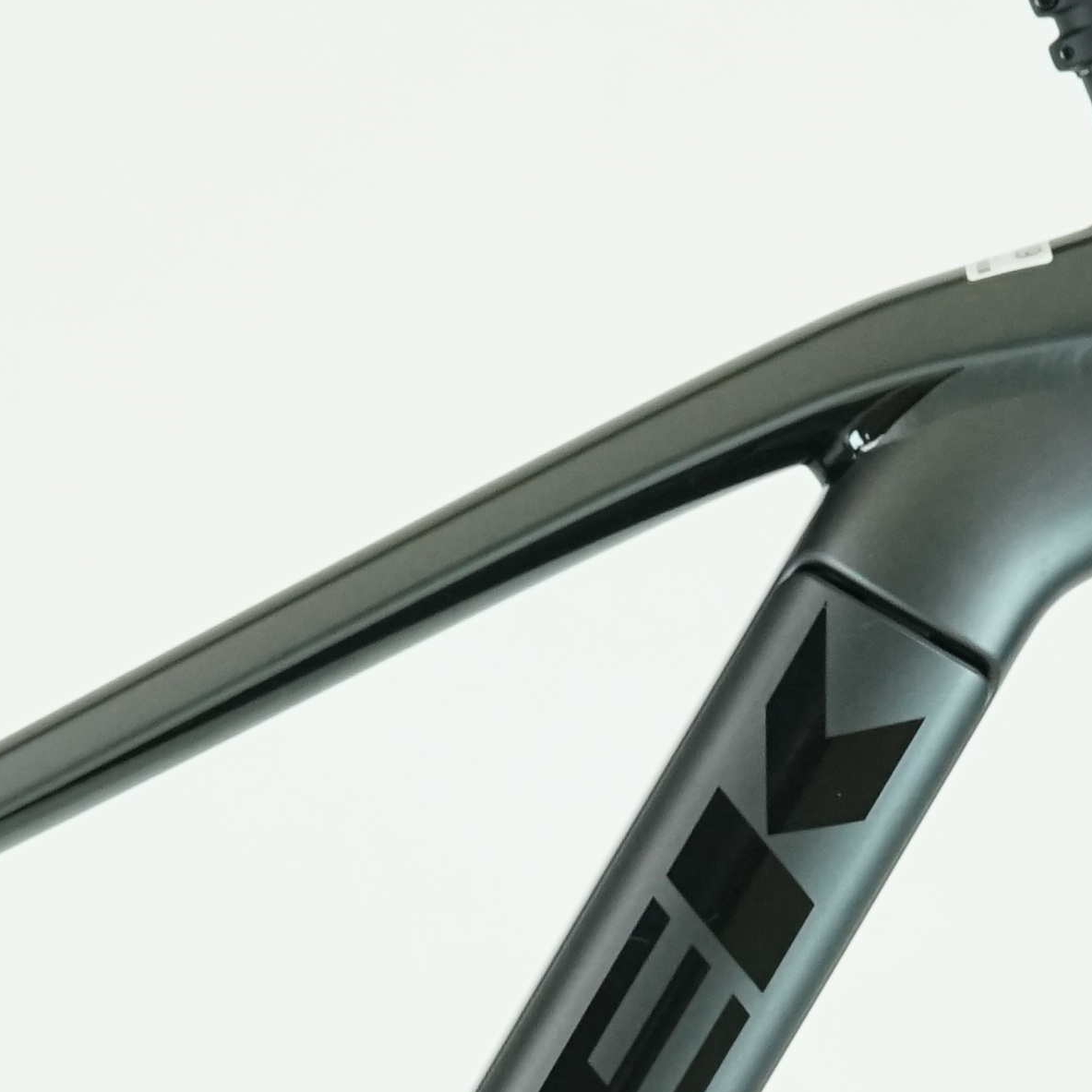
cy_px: 1253
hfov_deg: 7.4
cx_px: 338
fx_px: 8459
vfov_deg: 7.3
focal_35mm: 237
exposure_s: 1/200
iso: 1600
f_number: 5.6
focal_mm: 55
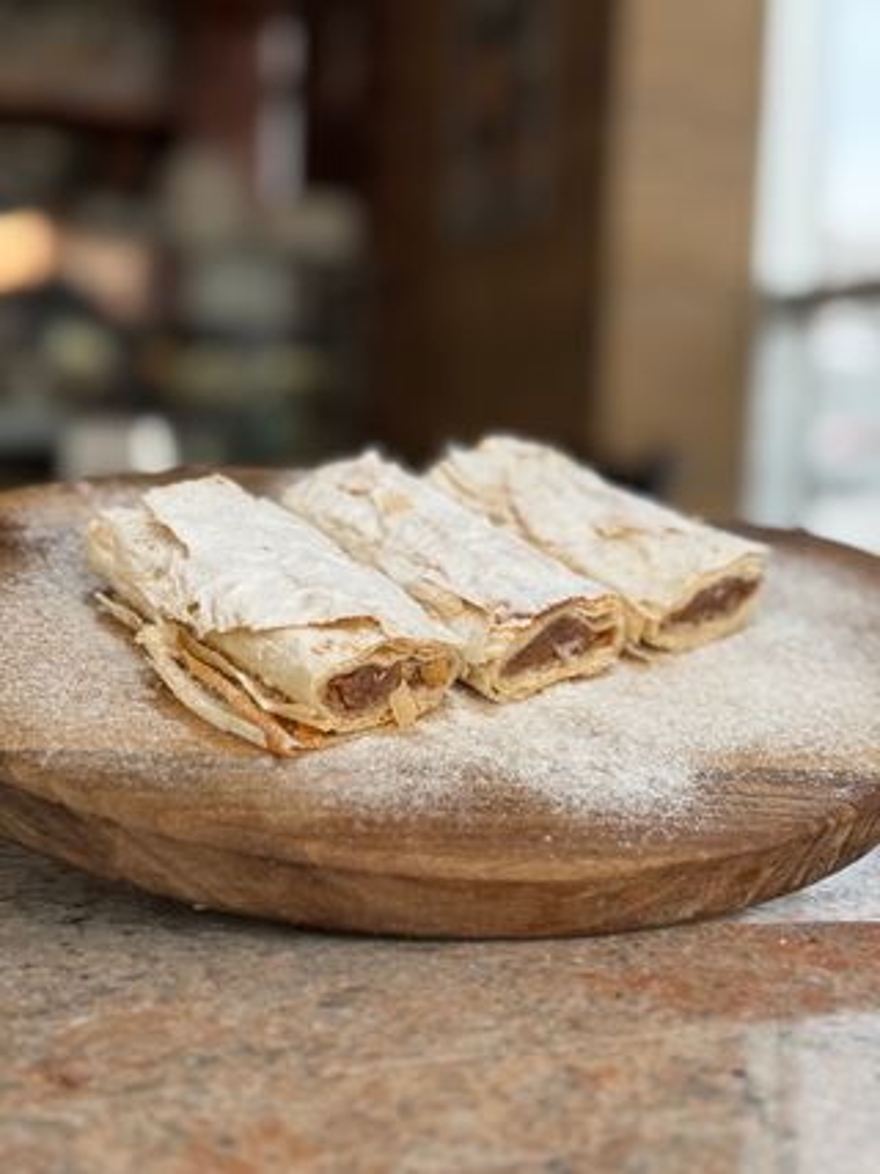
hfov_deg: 30.3
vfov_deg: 39.7
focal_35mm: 48
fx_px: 1628
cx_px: 440
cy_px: 587
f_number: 1.78
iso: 64
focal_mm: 6.76
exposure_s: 1/1133
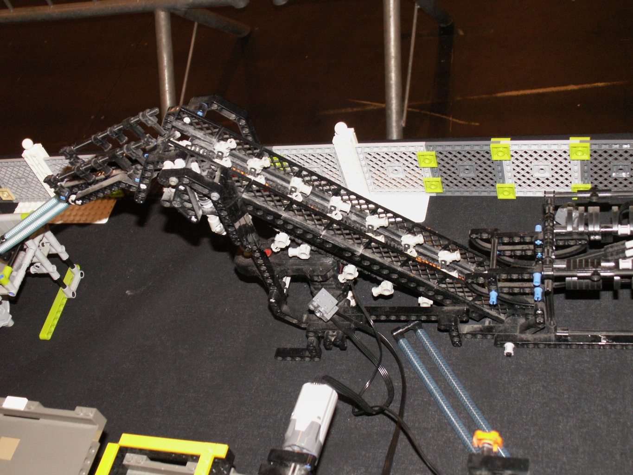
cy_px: 238
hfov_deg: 42.9
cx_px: 316
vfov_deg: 32.9
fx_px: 805
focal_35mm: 44
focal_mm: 7.39
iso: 160
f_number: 2.8
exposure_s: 1/60
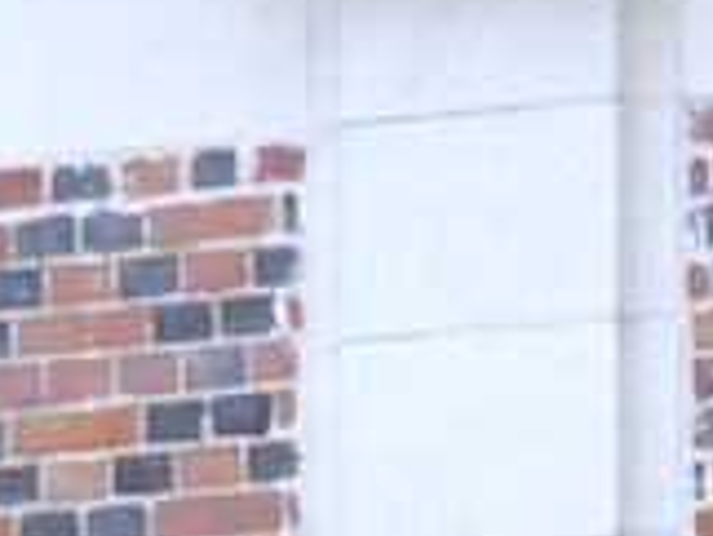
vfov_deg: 1.3
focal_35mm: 1132
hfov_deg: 1.7
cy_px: 1085
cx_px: 1085
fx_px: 23334
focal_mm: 39.2
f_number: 4.9
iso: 200
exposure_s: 1/100
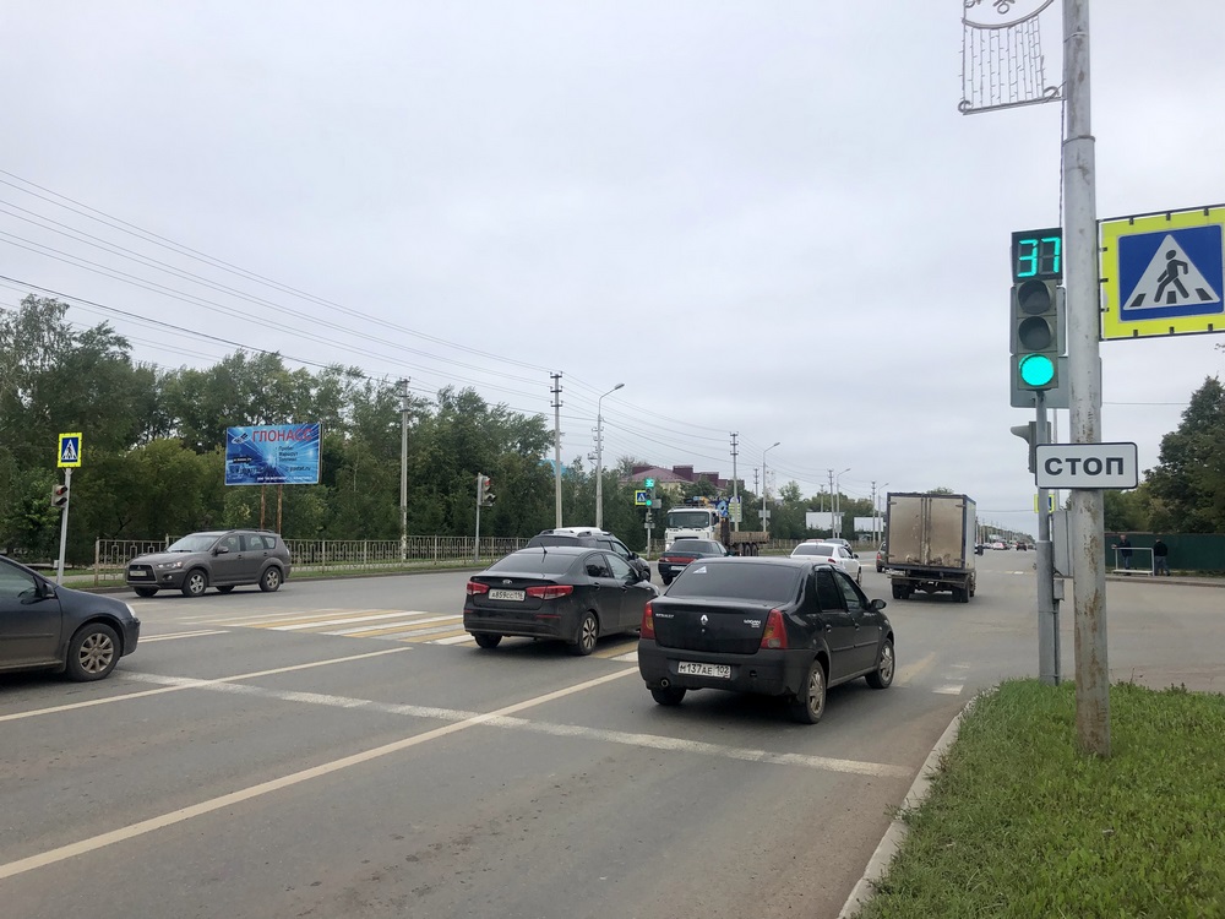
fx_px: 991
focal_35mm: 28
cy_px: 460
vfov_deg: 49.7
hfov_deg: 63.4
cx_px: 612
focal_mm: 3.99
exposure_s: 1/960
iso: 20
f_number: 1.8
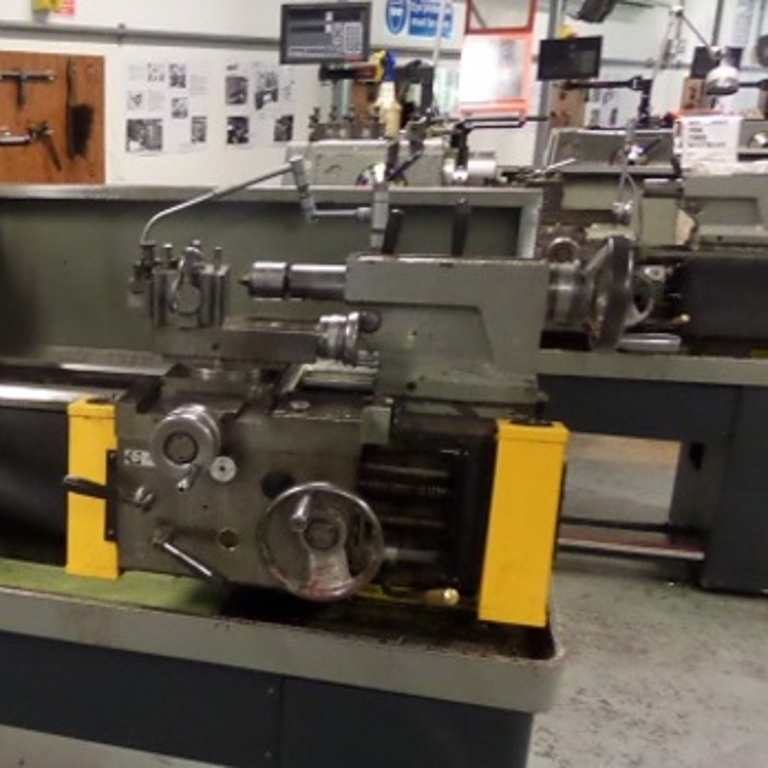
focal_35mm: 39
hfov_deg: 39.9
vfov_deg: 42.7
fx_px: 979
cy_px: 455
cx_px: 86
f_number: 3.2
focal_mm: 4
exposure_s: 1/20
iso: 480
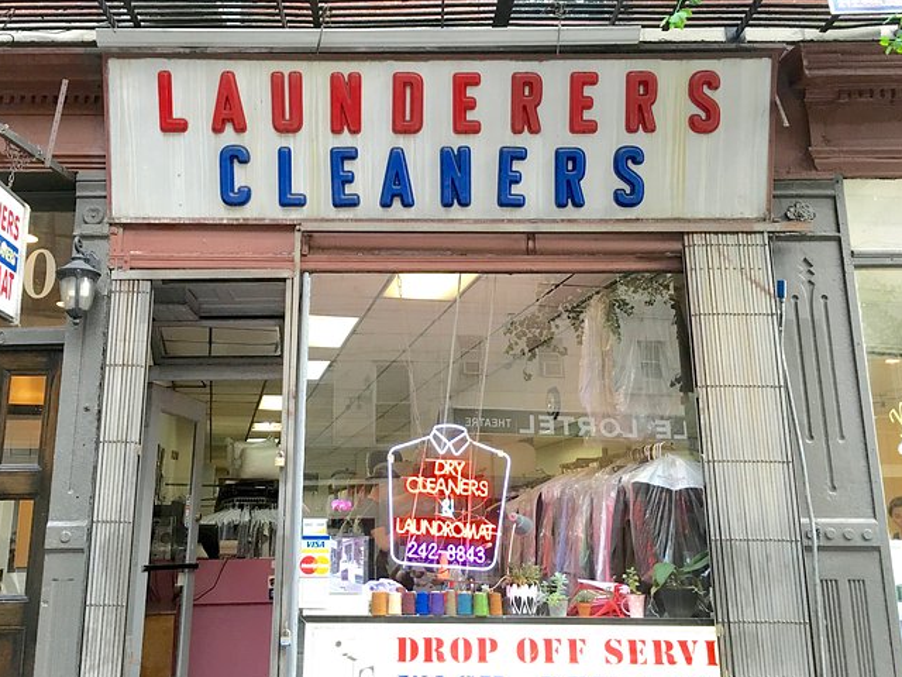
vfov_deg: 41.8
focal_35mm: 34
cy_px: 315
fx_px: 886
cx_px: 409
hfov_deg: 53.9
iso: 40
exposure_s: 1/30
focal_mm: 4.15
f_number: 2.2
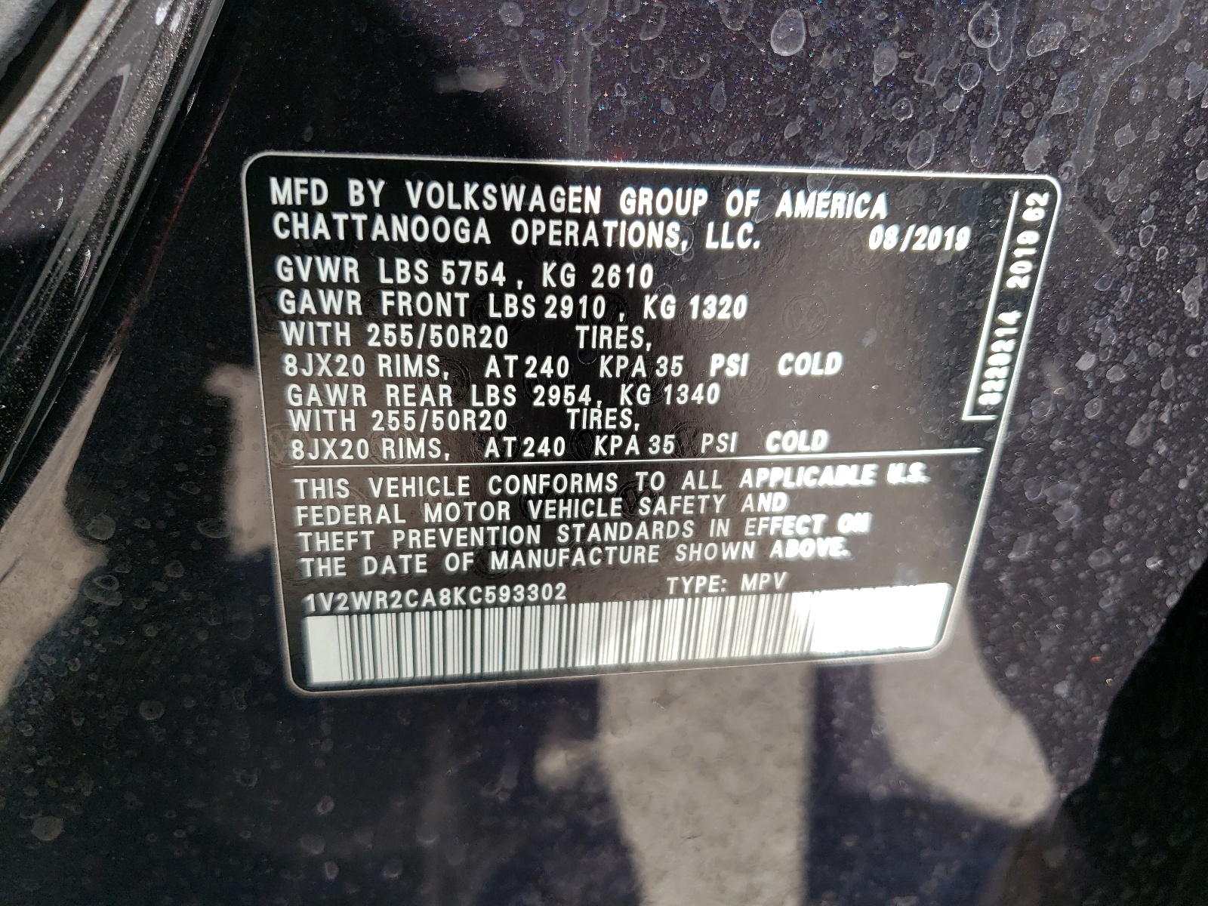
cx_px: 604
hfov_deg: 67.3
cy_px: 453
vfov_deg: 53.1
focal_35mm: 26
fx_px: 907
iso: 50
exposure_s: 1/417
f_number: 1.5
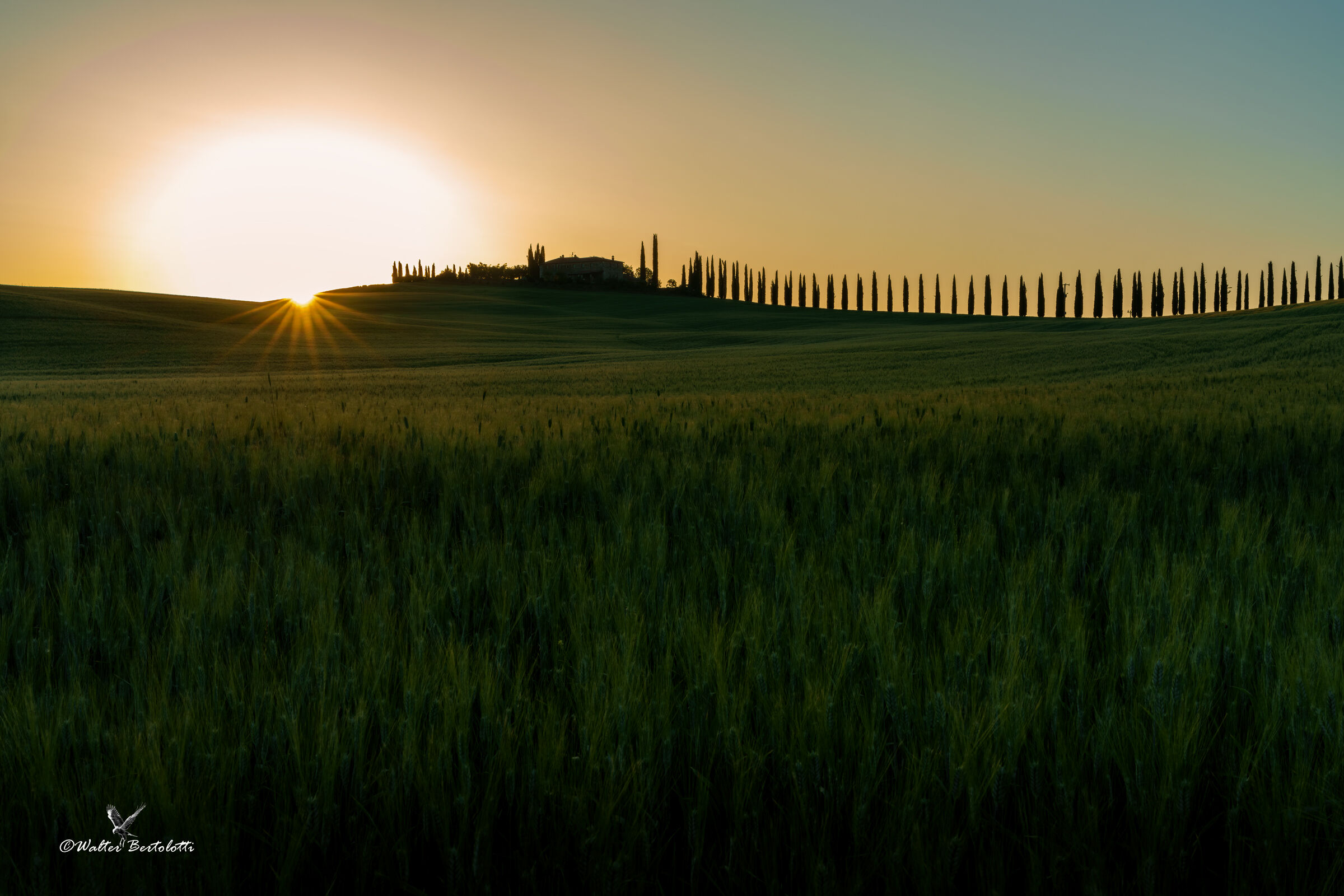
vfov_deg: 34.2
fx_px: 1456
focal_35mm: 39
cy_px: 448
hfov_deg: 49.6
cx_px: 672
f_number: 20
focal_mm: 39
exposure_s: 1/2.5
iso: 50
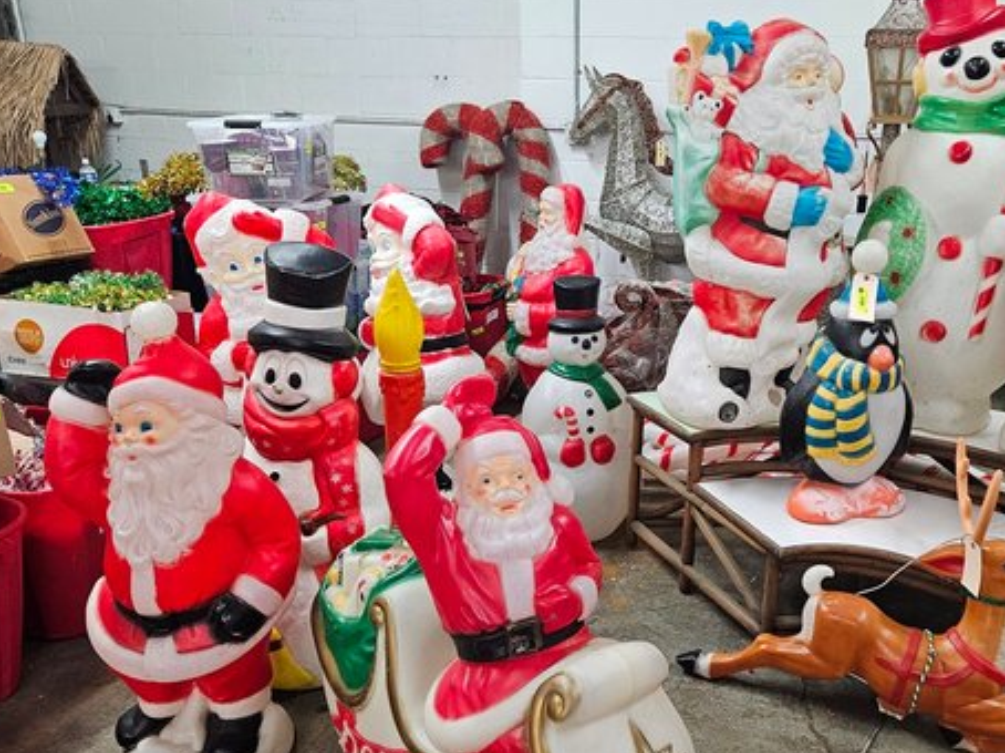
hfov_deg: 56.2
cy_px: 404
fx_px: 929
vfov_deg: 44.1
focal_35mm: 32
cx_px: 628
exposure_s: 1/120
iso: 500
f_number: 1.8
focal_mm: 5.4
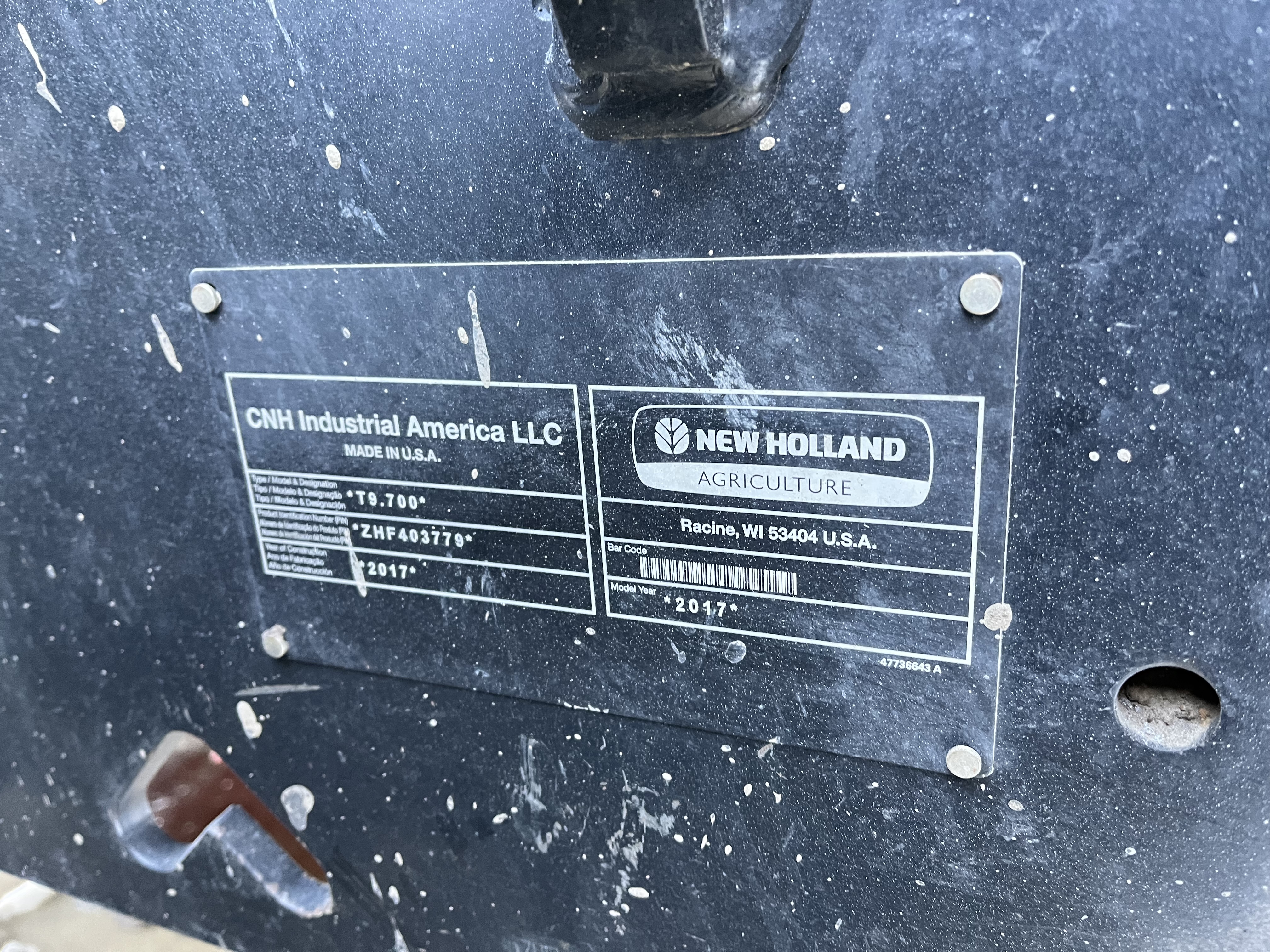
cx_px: 635
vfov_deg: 53.1
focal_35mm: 26
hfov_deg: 67.3
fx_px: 954
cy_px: 476
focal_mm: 5.1
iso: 320
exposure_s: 1/60
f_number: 1.6
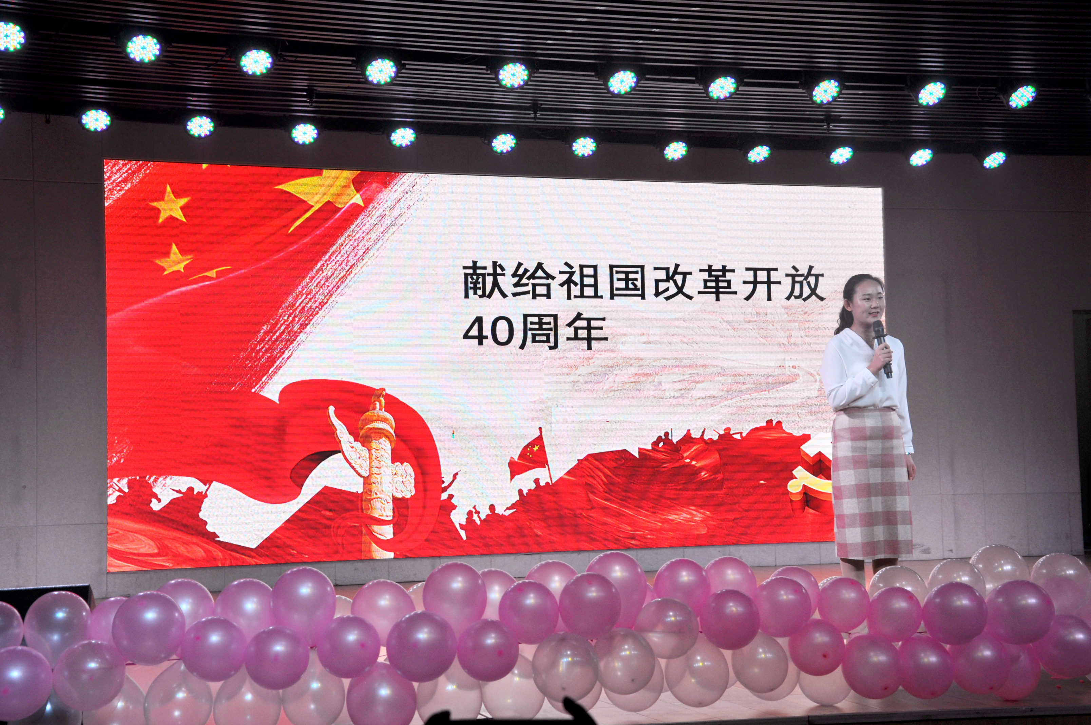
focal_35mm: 138
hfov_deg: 14.9
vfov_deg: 9.9
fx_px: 4177
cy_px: 362
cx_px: 546
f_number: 9
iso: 200
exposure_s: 1/80
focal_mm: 92
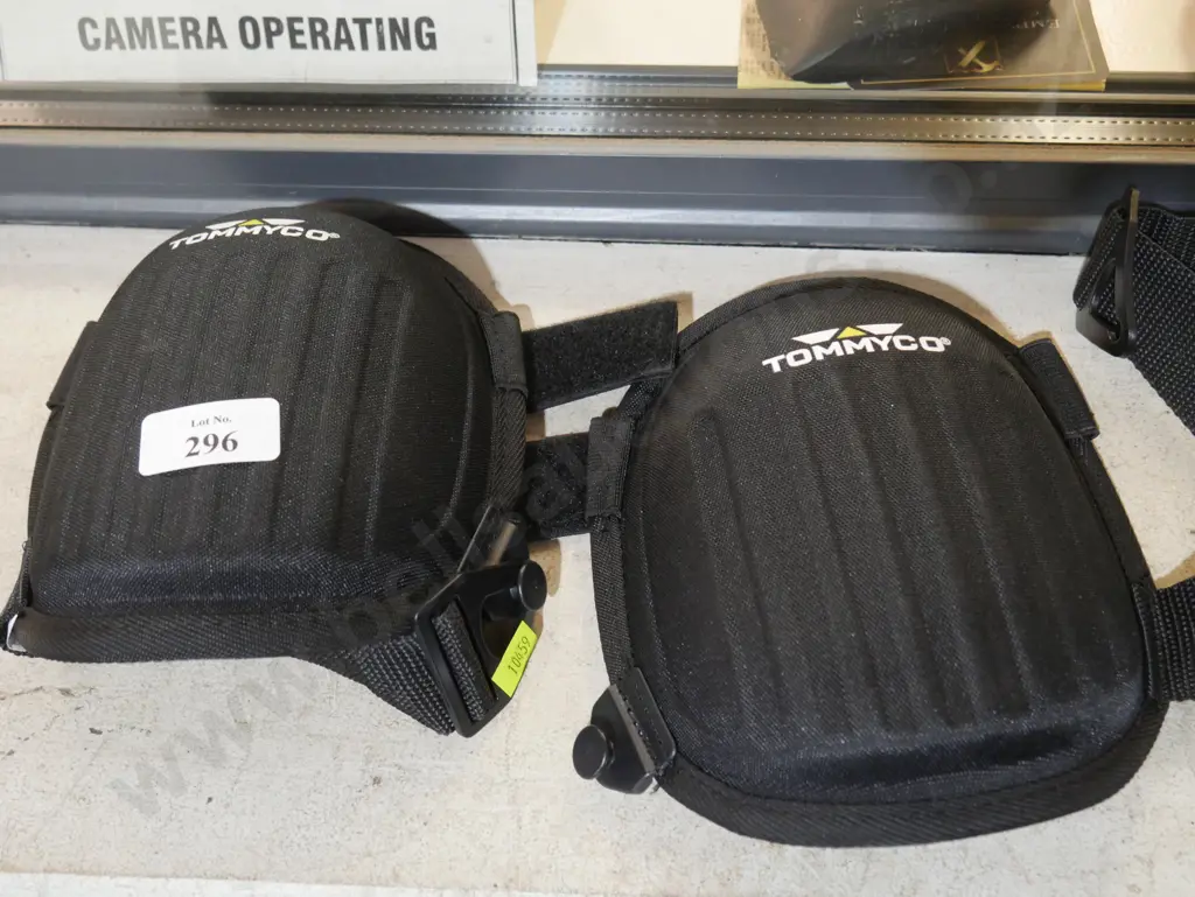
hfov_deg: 42.9
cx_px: 598
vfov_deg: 32.9
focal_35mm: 44
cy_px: 448
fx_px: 1520
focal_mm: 22
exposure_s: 1/60
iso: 2000
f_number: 4.7
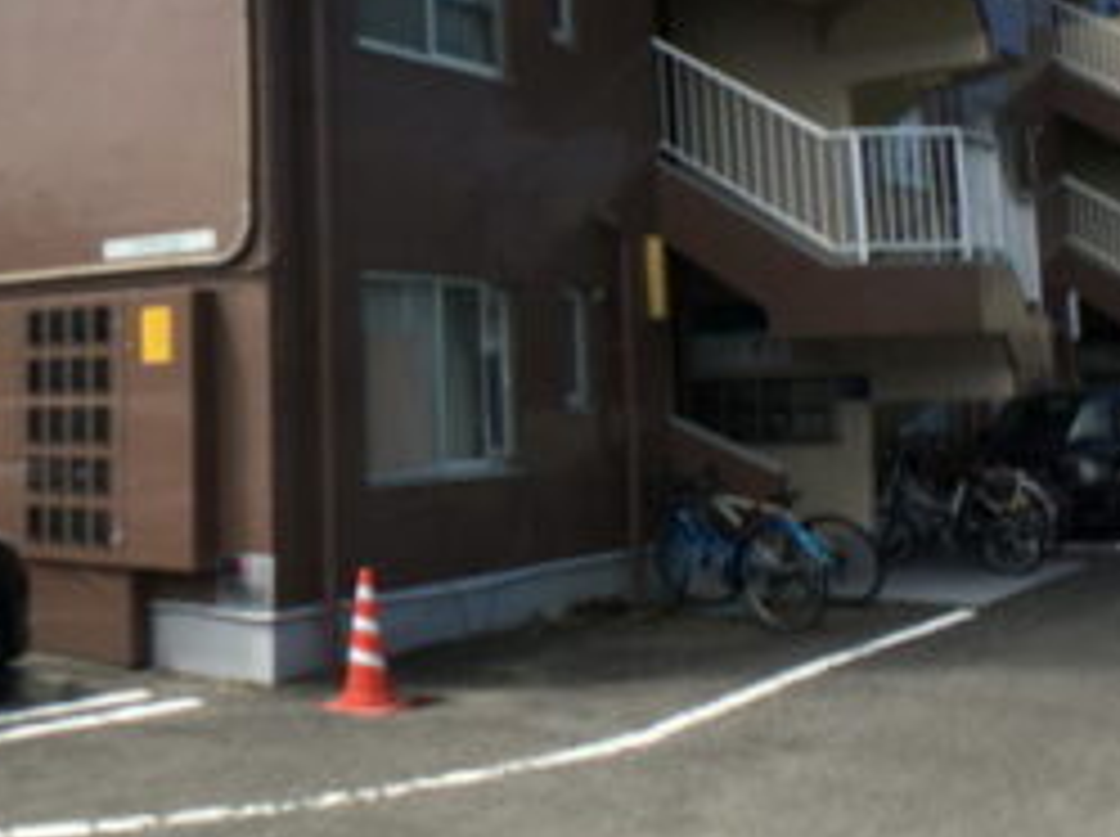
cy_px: 166
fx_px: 2262
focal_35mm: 70
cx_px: 270
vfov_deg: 20.7
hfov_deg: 27.4
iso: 25
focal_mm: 4.15
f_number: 2.2
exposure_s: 1/1399
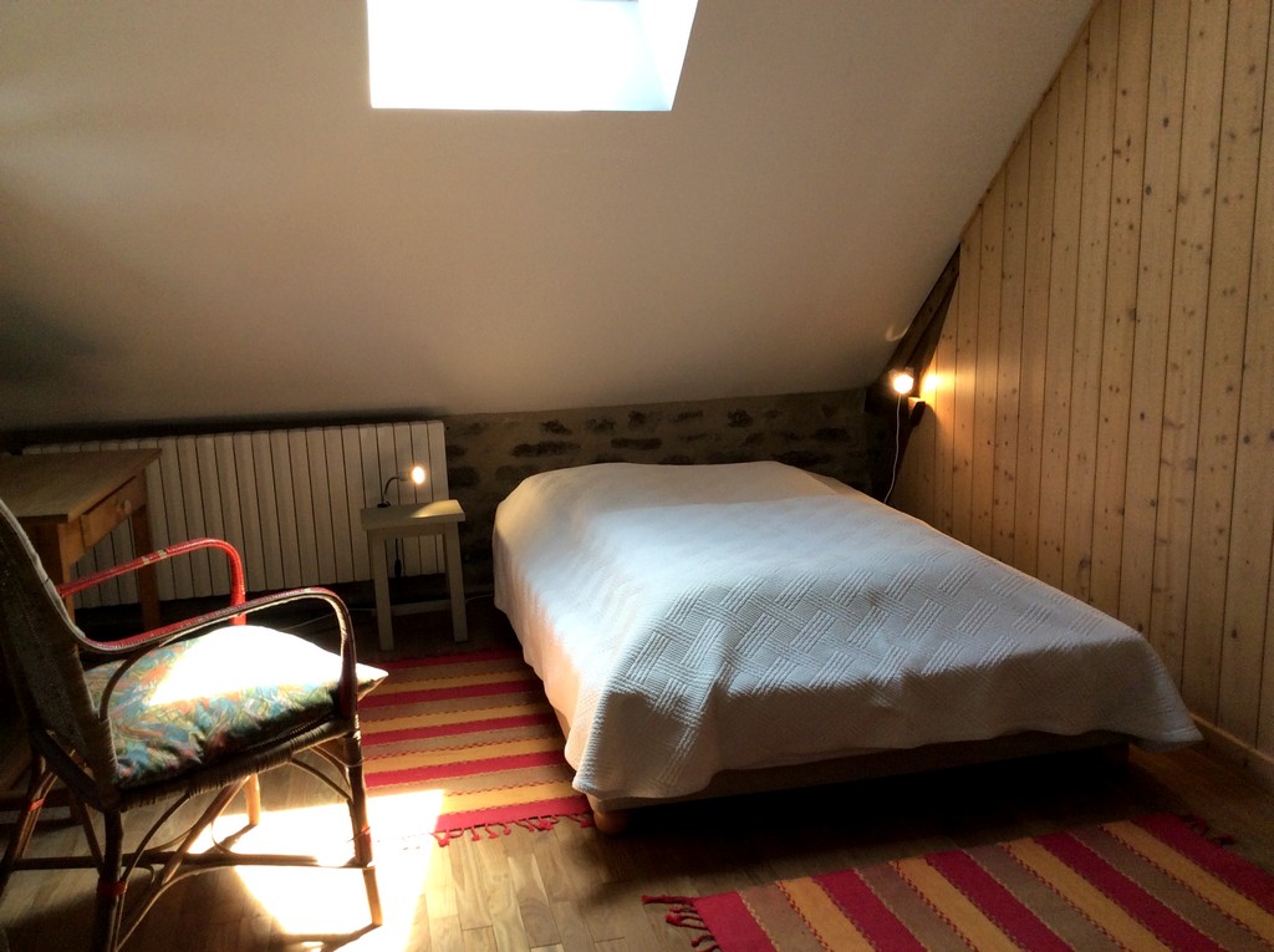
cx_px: 637
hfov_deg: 56.9
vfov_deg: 44.1
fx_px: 1176
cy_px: 476
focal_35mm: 32
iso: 50
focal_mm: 3.3
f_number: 2.4
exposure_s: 1/120
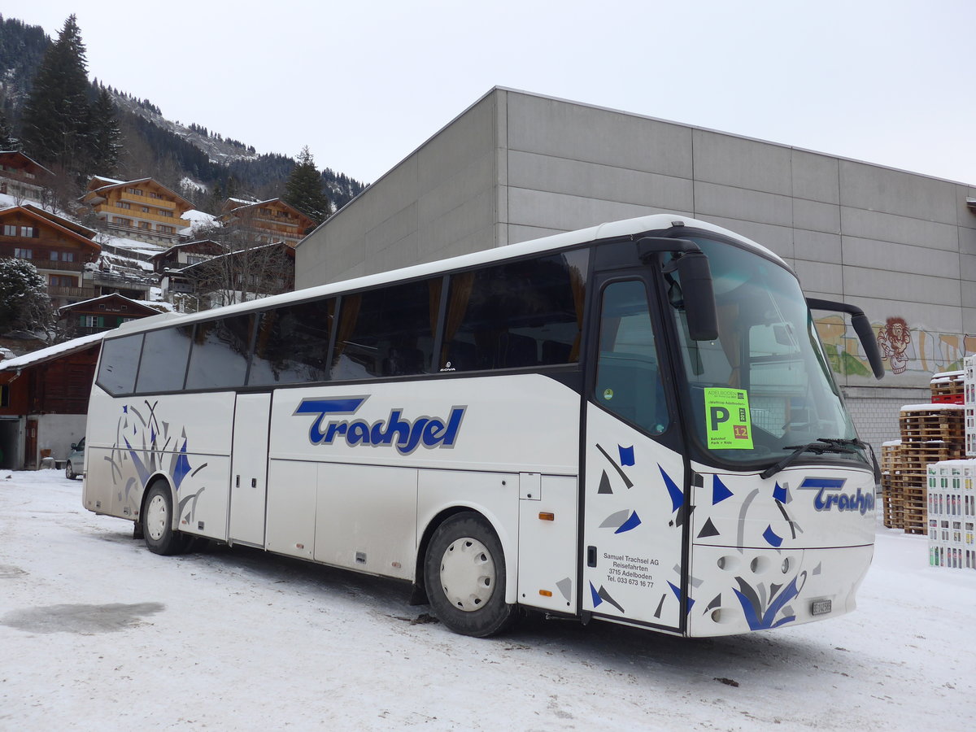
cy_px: 366
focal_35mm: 29
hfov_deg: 61.7
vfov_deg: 48.2
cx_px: 488
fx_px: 818
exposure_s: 1/320
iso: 80
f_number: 2.8
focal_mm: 6
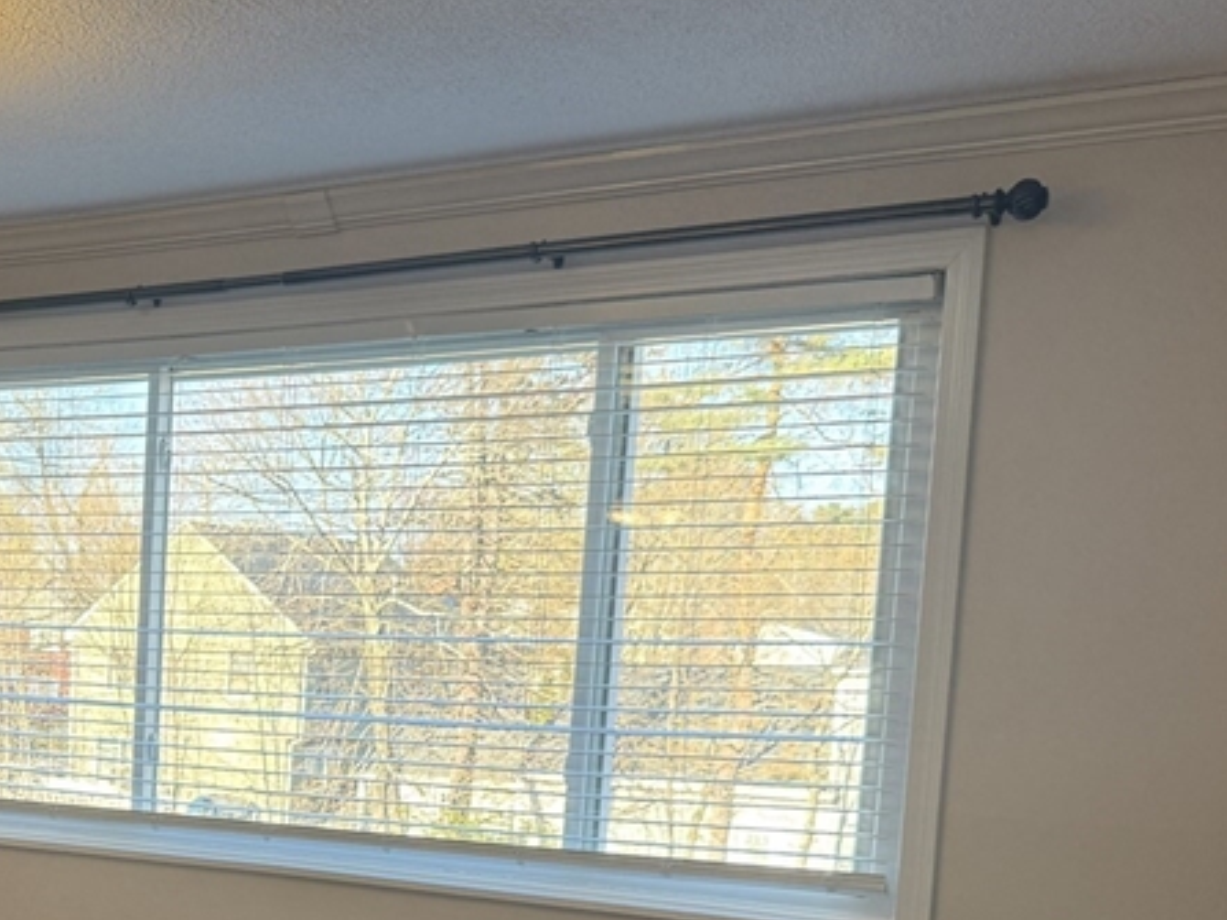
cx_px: 80
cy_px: 890
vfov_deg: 25.4
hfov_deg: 32.8
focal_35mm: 55
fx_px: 1949
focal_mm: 6.76
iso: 100
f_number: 1.78
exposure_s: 1/124
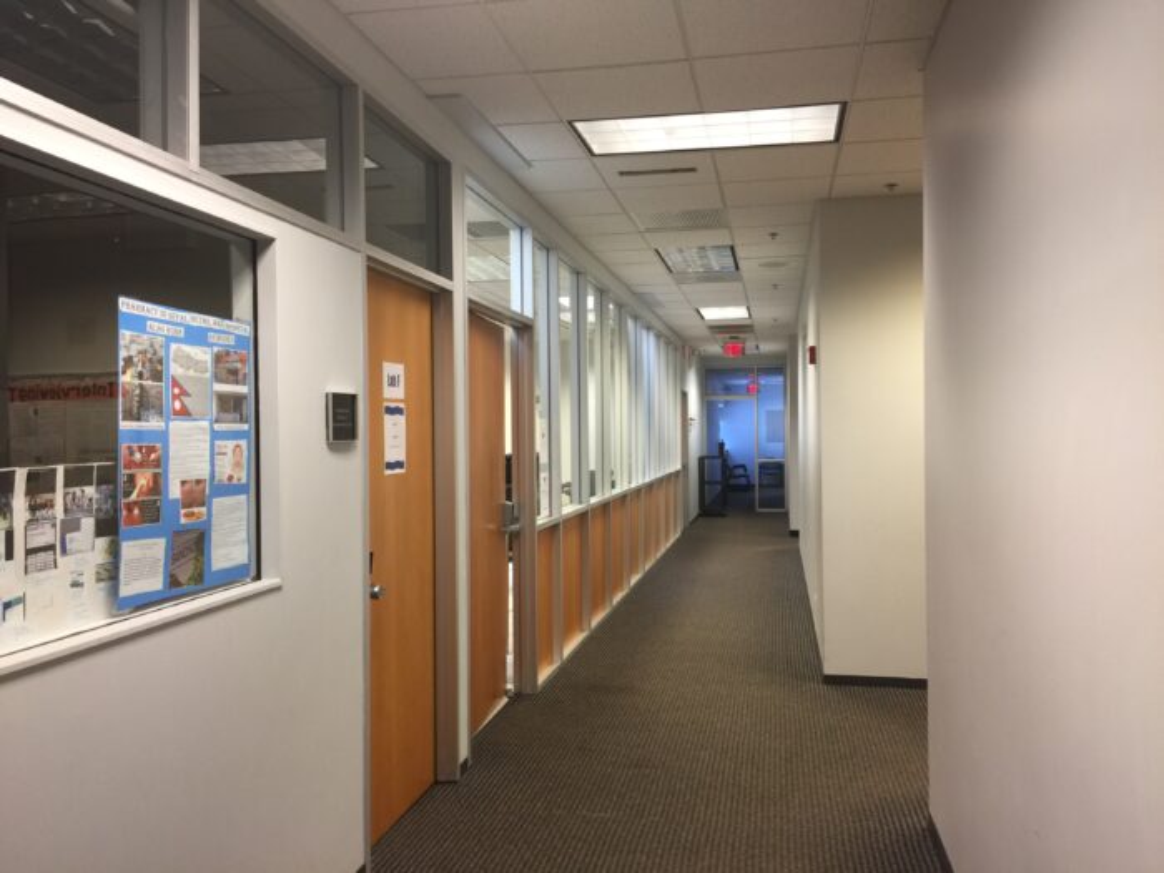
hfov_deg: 61.7
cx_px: 582
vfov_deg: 48.2
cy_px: 436
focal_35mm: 29
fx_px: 975
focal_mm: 4.15
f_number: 2.2
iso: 40
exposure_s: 1/15
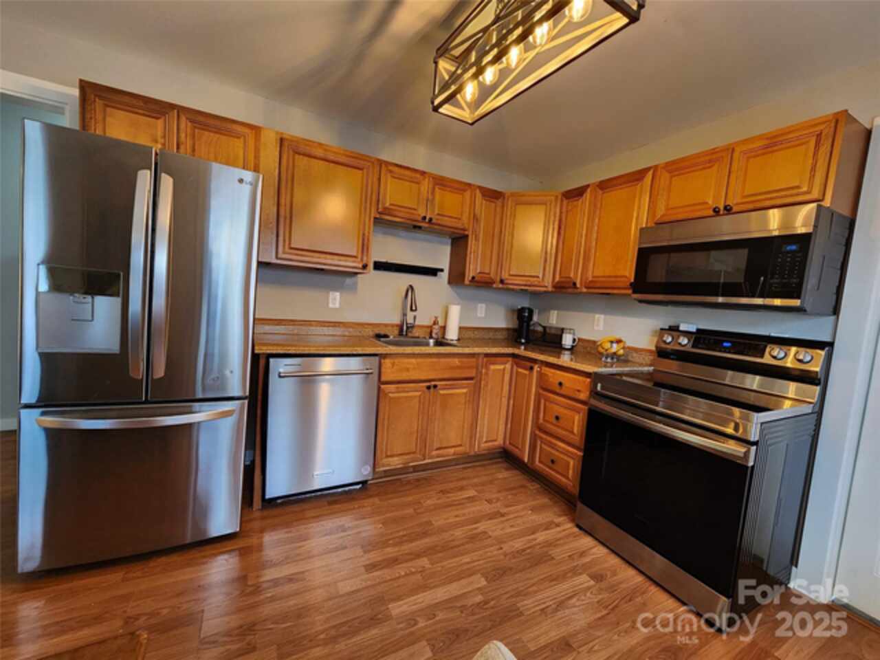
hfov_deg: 106.2
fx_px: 330
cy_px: 330
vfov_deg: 89.9
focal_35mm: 13
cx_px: 440
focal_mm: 2.2
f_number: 2.2
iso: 320
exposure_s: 1/60
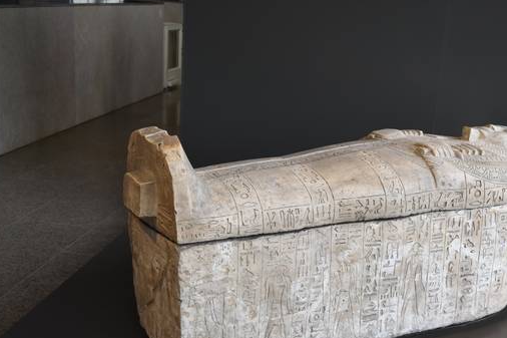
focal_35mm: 47
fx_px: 662
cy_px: 209
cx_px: 301
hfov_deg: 41.8
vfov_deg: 28.5
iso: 400
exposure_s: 1/80
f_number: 4.5
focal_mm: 22
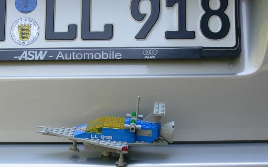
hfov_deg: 18.5
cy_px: 129
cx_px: 81
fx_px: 818
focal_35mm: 112
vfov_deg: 11.6
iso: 80
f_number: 4
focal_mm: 15.4
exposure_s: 1/100
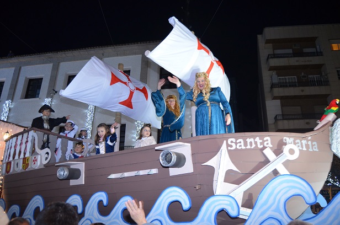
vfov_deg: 47.7
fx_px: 254
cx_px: 170
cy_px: 112
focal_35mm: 27
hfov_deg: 67.5
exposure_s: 1/50
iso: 800
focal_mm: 18
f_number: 3.5
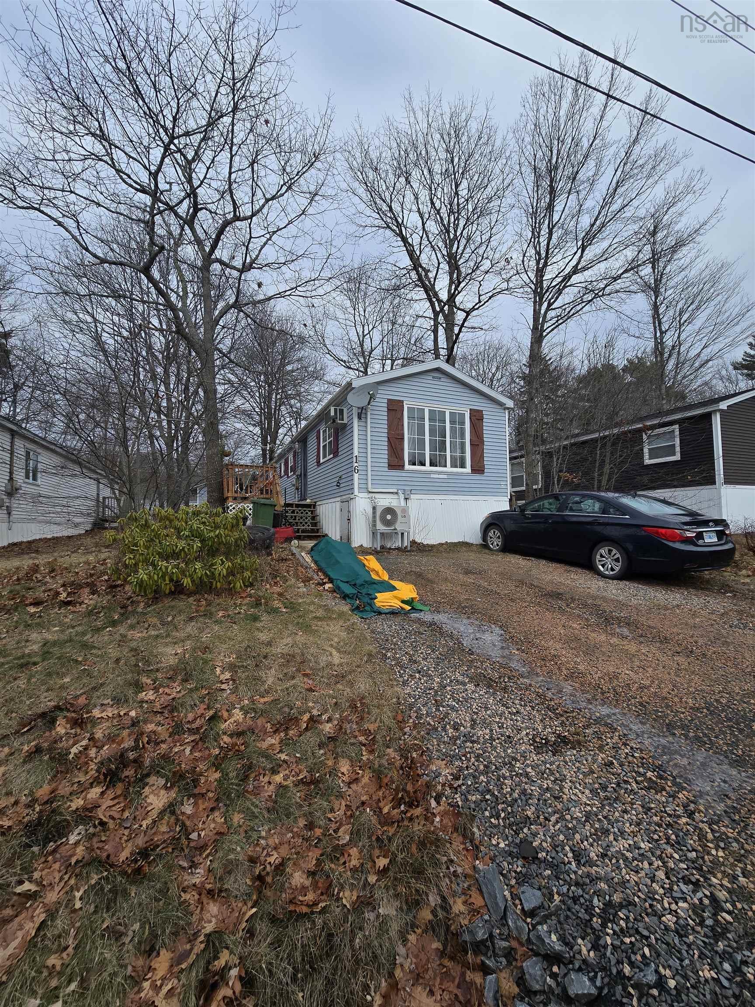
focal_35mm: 13
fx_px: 378
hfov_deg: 89.9
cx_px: 378
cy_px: 504
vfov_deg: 106.2
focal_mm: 2.2
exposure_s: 1/769
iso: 50
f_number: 2.2
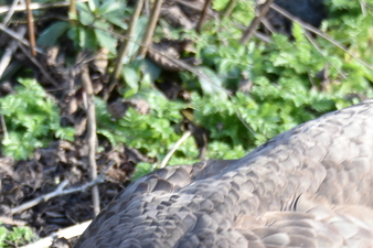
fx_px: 2434
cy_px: 289
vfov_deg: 5.8
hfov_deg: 8.8
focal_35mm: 235
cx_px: 232
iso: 400
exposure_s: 1/125
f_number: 4.8
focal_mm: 62
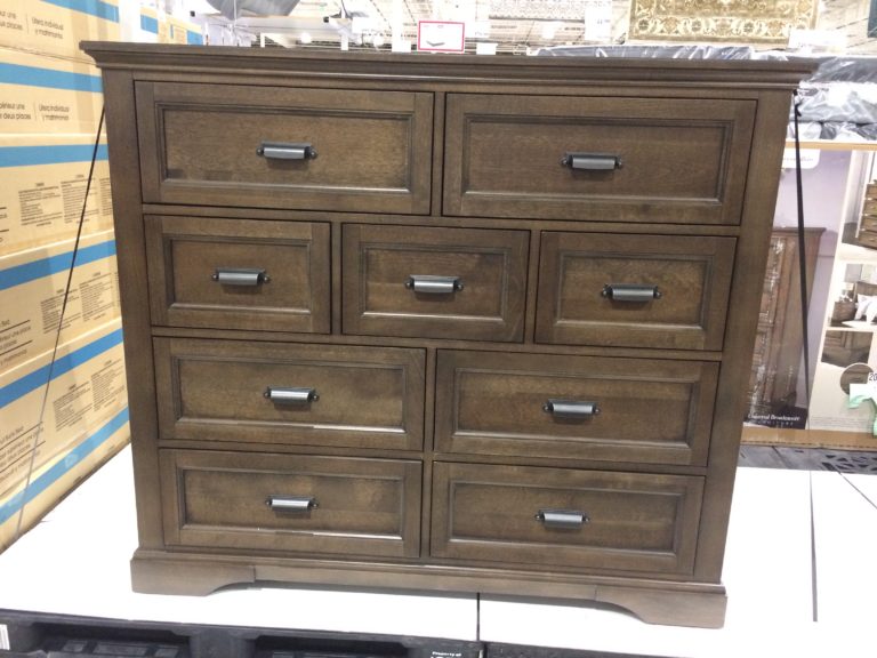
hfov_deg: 61.7
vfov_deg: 48.2
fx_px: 735
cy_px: 329
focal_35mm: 29
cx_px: 438
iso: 200
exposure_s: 1/30
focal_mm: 4.15
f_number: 2.2
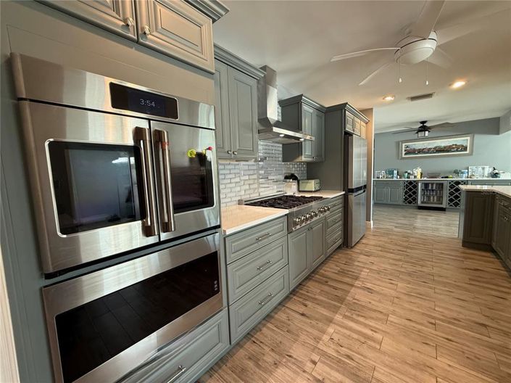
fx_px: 207
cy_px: 192
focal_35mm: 14
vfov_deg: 85.6
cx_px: 256
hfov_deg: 102.1
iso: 200
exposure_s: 1/60
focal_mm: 2.22
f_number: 2.2
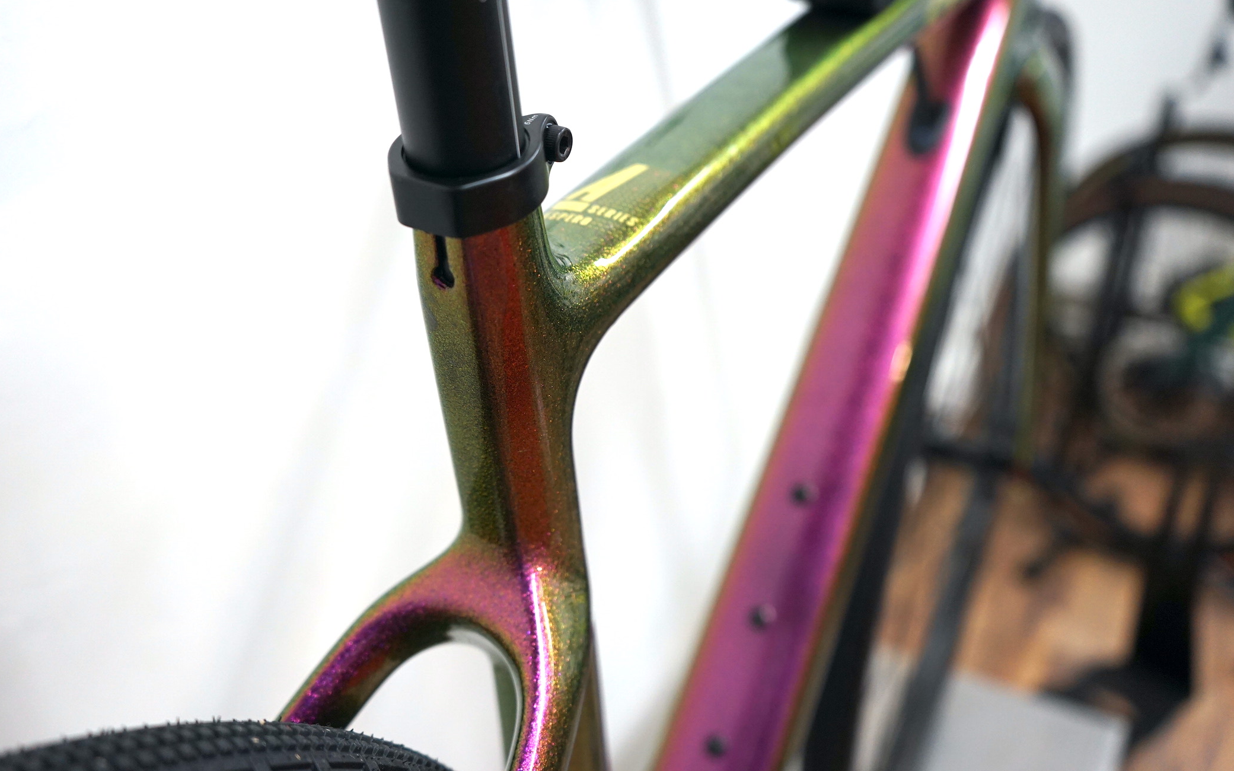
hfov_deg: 52.8
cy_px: 387
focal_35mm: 37
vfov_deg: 34.4
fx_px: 1244
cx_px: 616
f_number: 4
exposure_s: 1/60
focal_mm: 36
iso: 1000
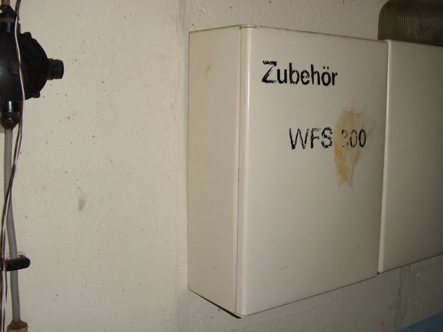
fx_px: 461
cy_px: 165
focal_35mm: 36
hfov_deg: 51.2
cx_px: 251
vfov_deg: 39.6
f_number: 3.5
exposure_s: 1/30
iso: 50
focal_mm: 6.3
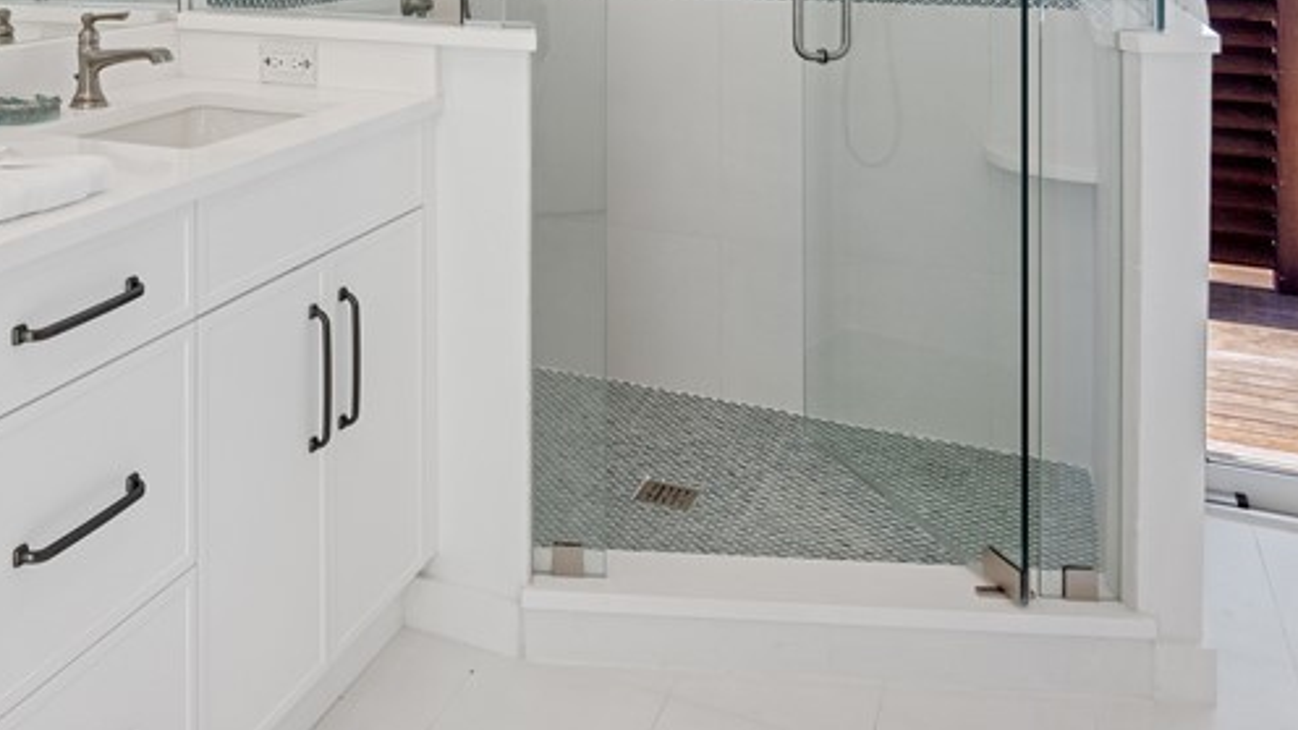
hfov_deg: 52.7
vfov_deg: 29.7
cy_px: -63
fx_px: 1239
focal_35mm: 36
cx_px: 317
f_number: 7.1
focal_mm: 8
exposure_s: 1/20
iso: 200
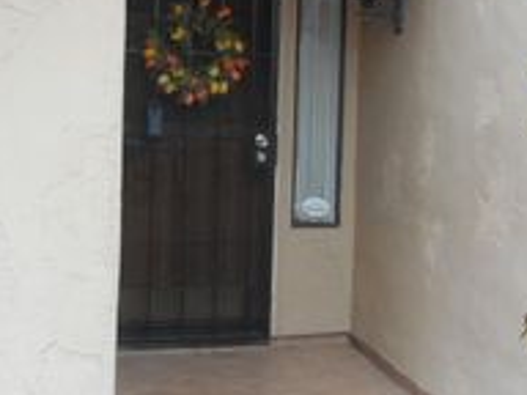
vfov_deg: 22.5
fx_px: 990
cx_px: 349
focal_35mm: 65
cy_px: 125
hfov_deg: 29.6
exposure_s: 1/80
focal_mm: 4.5
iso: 80
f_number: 3.7
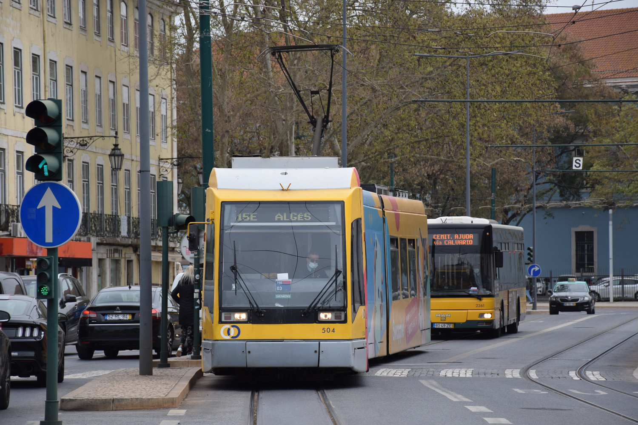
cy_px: 212
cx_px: 319
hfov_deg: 12.2
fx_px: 2977
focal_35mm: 168
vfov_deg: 8.2
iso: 200
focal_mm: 112
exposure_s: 1/500
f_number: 5.6
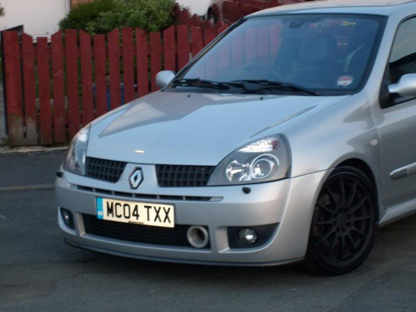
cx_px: 221
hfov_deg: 17.1
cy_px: 163
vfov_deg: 12.9
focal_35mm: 115
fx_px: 1382
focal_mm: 17.4
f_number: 4.9
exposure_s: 1/15
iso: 80
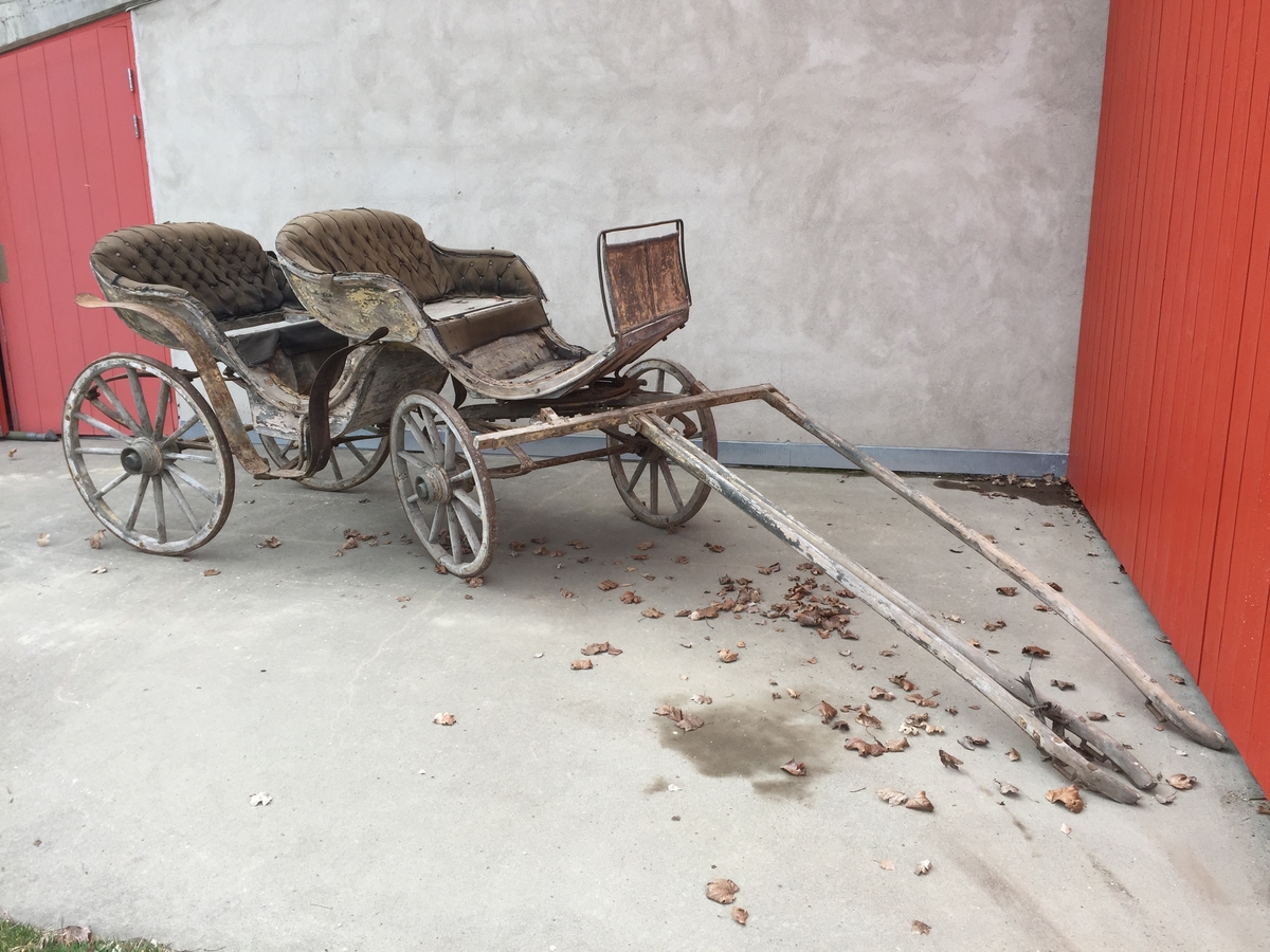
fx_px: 1064
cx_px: 635
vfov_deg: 48.2
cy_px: 476
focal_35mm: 29
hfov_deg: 61.7
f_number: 2.2
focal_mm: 4.15
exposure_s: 1/455
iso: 32
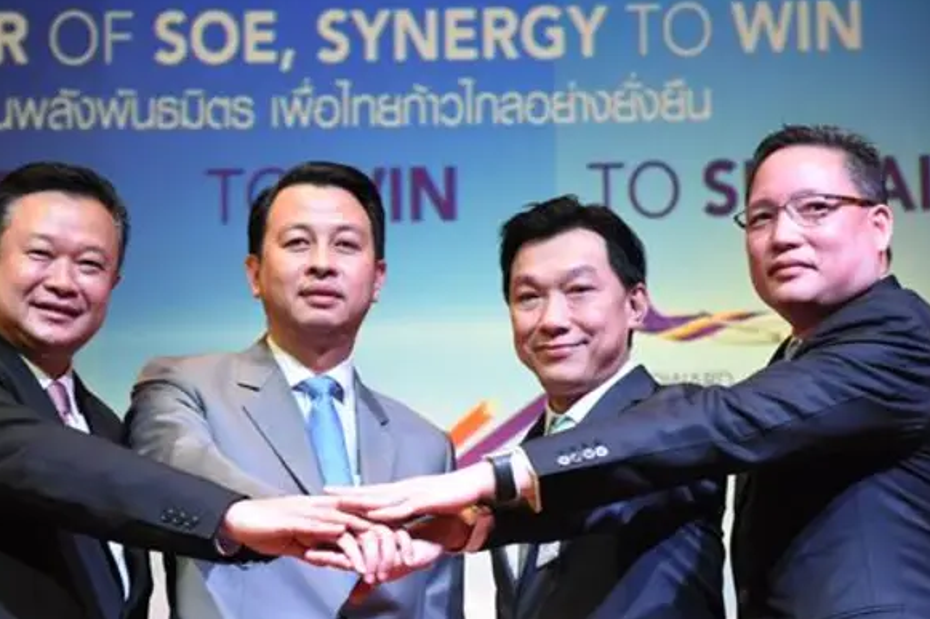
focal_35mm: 145
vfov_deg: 9.5
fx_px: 3745
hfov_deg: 14.2
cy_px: 372
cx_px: 403
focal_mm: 72
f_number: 4
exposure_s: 1/125
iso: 4000
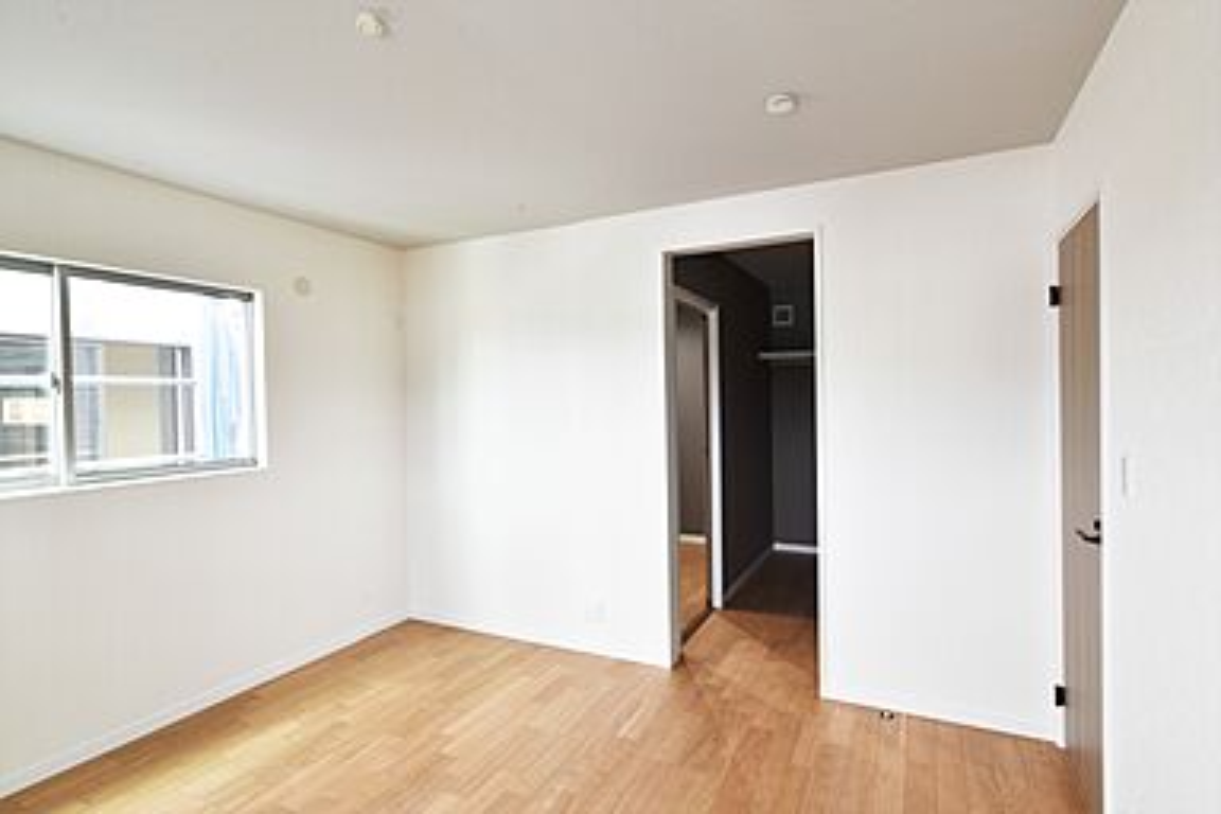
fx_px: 585
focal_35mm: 17
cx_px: 610
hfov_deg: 92.4
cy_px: 407
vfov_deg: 69.7
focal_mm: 11.5
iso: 400
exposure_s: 1/1.6
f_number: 18
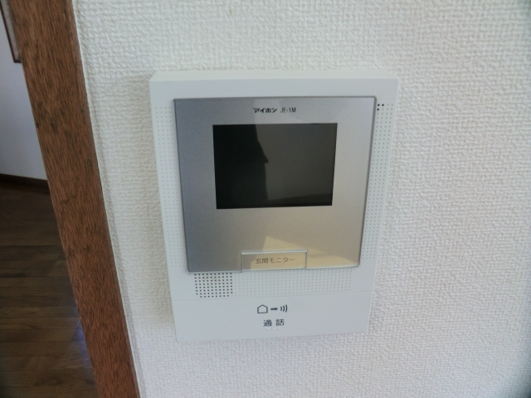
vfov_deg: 48.2
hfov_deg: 61.7
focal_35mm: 29
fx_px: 445
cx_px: 266
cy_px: 199
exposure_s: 1/60
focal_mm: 5.2
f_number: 3.5
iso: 160
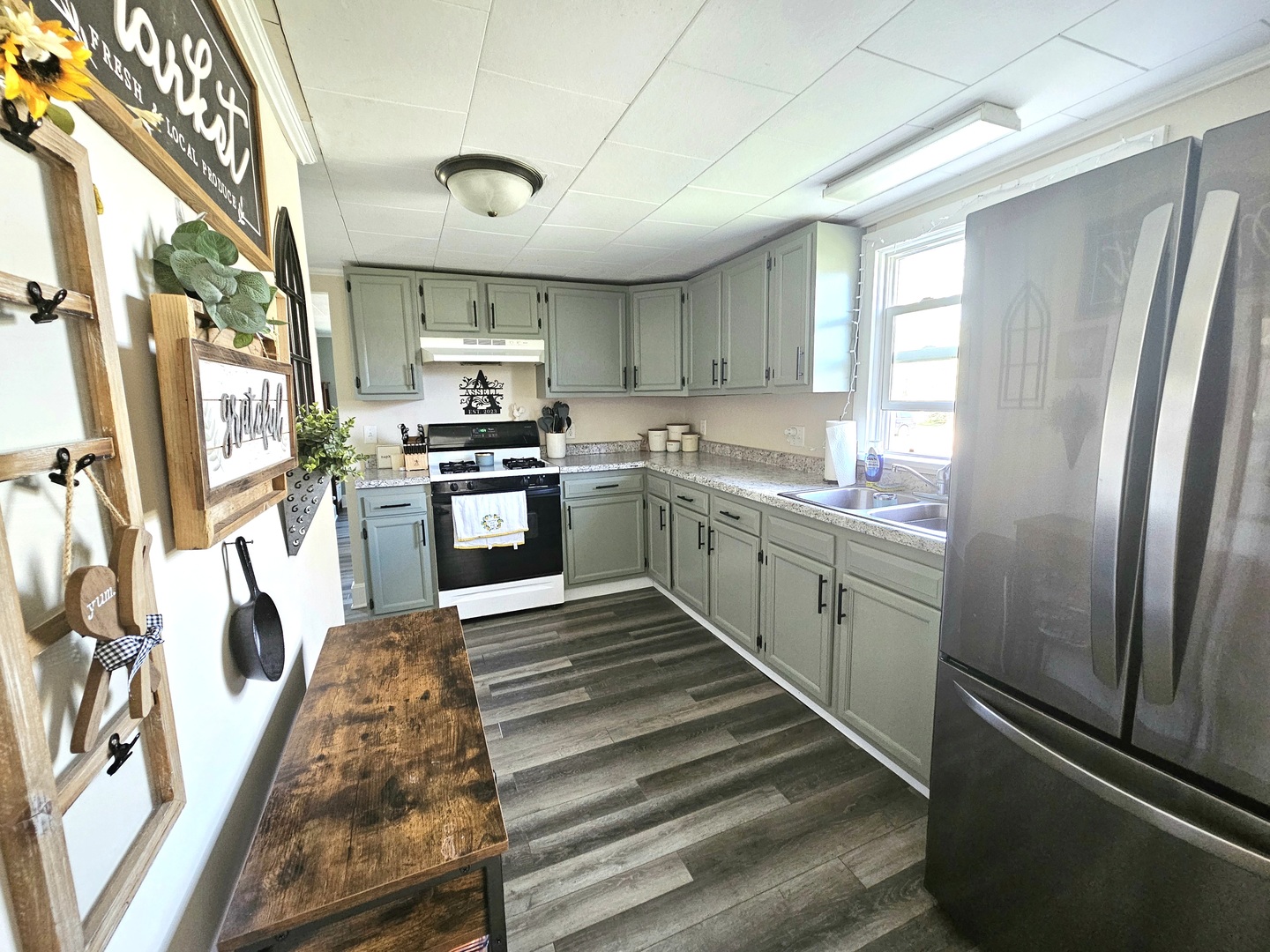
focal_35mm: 13
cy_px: 476
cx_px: 635
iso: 320
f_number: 2.2
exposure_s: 1/30
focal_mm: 2.2
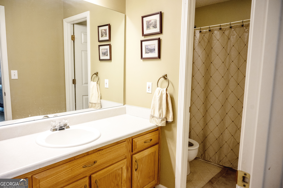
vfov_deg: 53.1
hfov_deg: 73.7
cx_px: 142
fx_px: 189
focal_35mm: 24
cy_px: 94
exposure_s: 1/200
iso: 1000
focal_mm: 24
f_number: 4.5
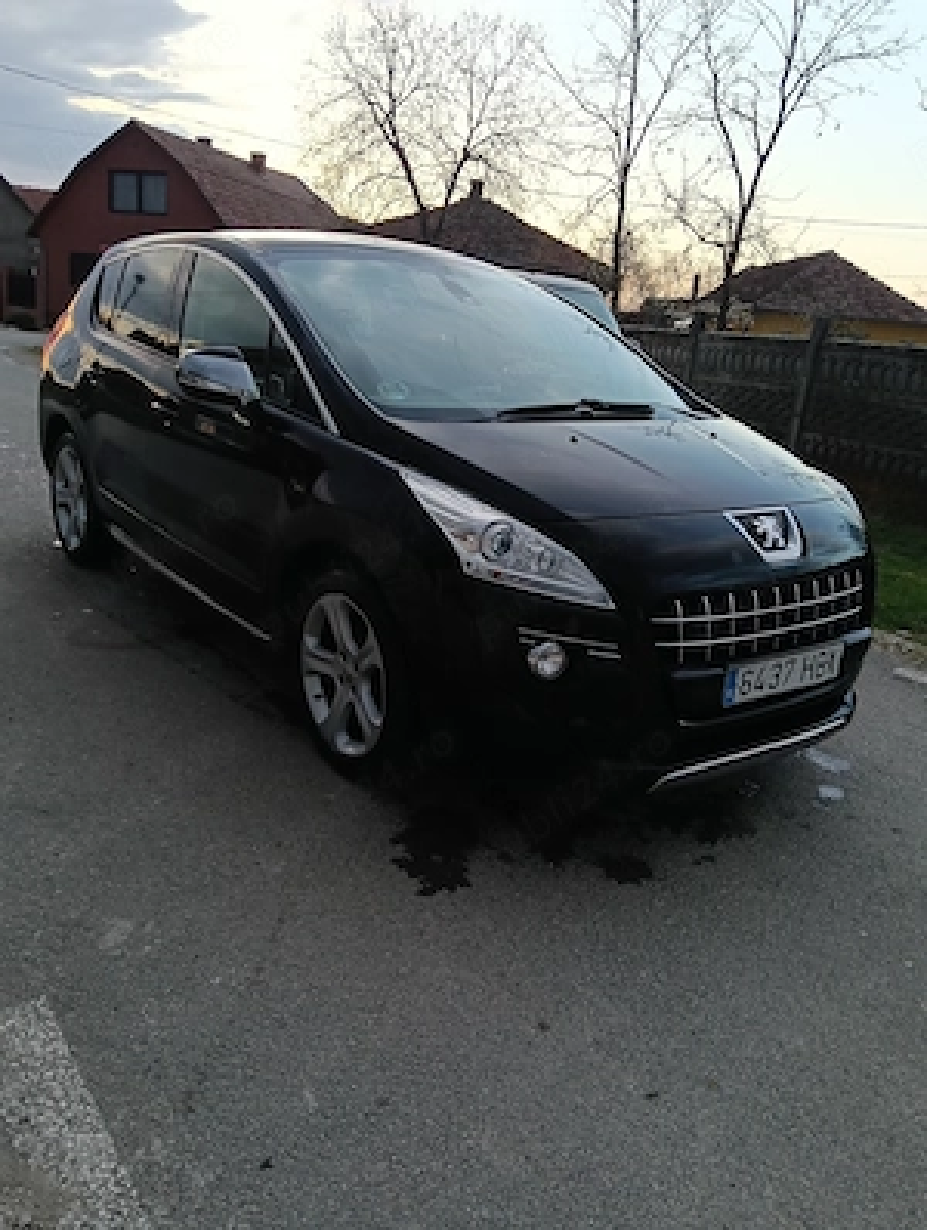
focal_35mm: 27
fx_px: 961
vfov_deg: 65.2
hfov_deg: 51.5
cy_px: 615
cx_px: 464
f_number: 1.8
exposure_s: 1/33.3
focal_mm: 3.98
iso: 64
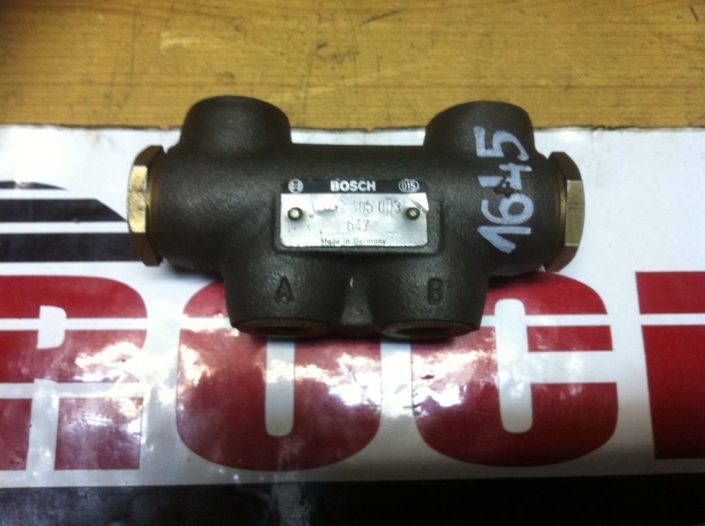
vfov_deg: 40.6
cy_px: 263
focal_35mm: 35
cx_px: 352
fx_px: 712
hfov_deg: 52.7
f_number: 2.8
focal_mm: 3.85
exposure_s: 1/17
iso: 160
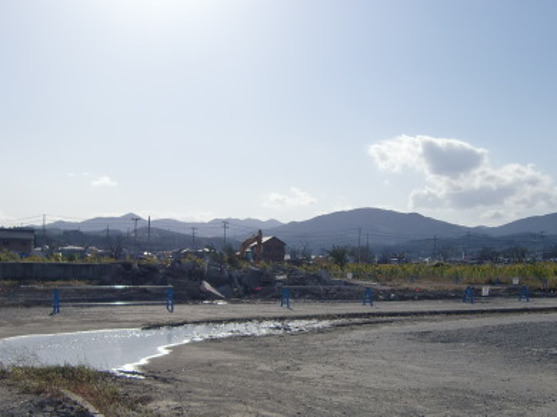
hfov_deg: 40.5
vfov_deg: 31.3
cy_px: 263
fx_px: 740
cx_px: 388
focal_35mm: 46
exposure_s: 1/500
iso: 64
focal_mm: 4.9
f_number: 7
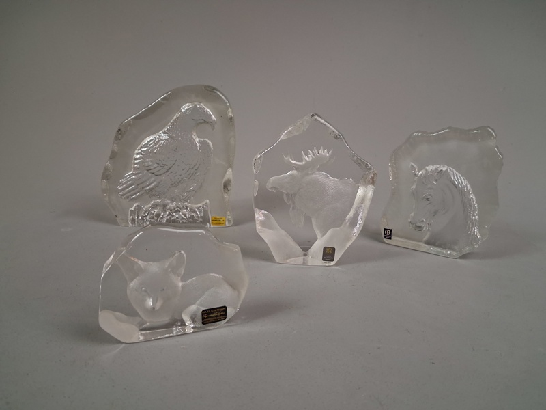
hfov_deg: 65.3
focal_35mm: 27
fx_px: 426
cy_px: 205
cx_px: 273
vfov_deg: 51.4
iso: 320
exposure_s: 1/100
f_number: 1.8
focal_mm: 4
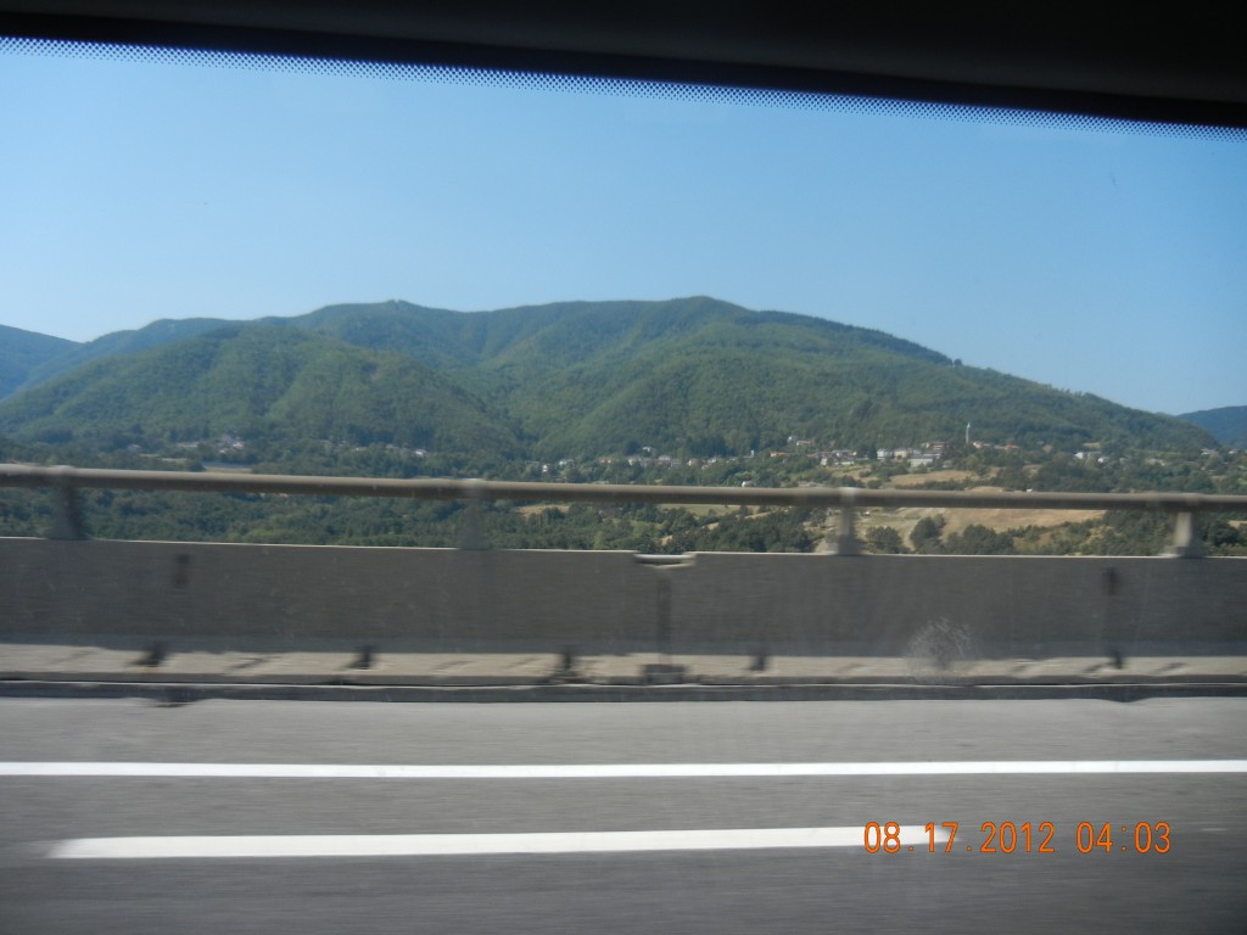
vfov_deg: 46.8
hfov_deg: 60.0
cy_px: 468
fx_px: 1081
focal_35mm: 30
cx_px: 624
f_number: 7
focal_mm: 5.4
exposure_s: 1/262
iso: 160
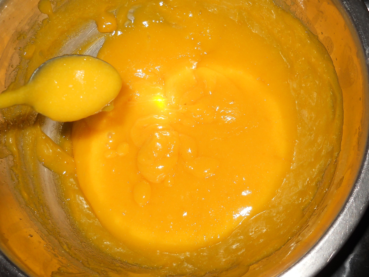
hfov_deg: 45.8
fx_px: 437
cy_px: 138
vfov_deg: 35.1
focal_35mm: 41
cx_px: 184
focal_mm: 6.72
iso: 80
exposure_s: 1/30
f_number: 3.1
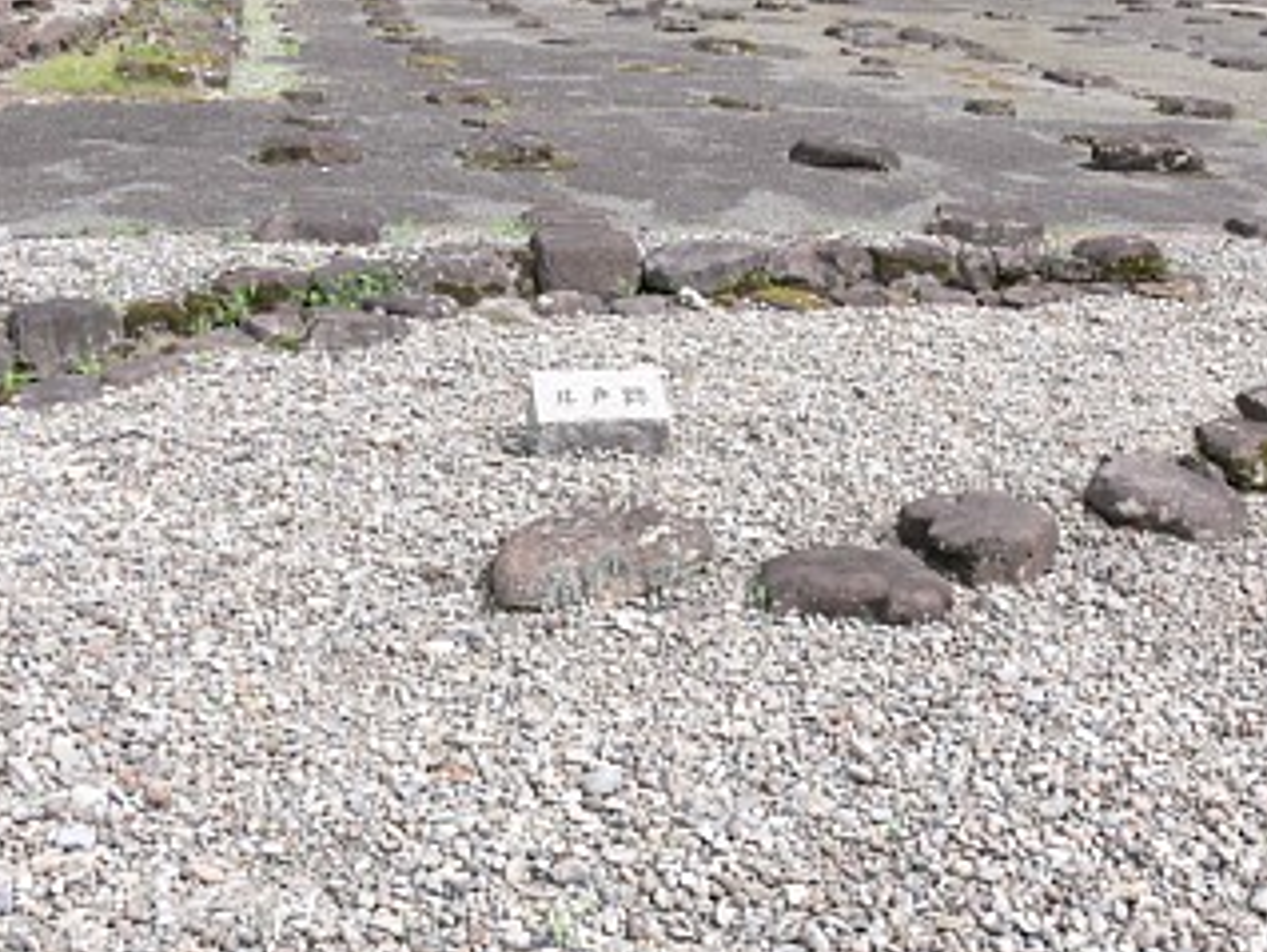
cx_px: 713
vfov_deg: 32.9
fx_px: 1612
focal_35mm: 44
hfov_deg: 42.8
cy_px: 462
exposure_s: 1/100
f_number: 5
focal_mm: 7.4
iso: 80
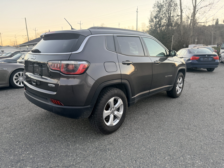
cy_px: 84
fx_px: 155
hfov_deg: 71.6
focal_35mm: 24
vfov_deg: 56.8
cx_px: 112
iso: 200
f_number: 1.78
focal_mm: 6.76
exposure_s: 1/107
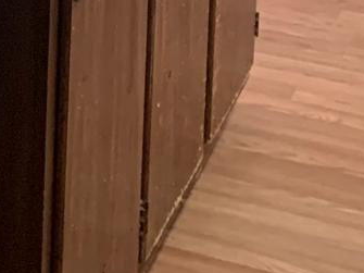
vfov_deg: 8.0
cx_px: -170
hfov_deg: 11.9
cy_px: -541
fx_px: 1671
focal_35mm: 159
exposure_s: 1/60
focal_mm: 4.25
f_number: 1.8
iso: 250
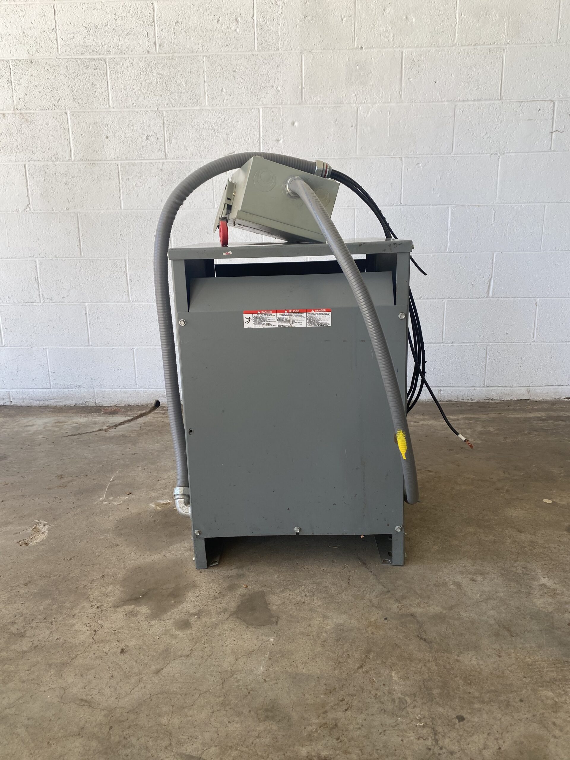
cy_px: 380
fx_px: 571
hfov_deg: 53.1
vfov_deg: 67.3
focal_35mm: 26
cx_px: 285
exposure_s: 1/133
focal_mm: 4.25
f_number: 1.8
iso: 32
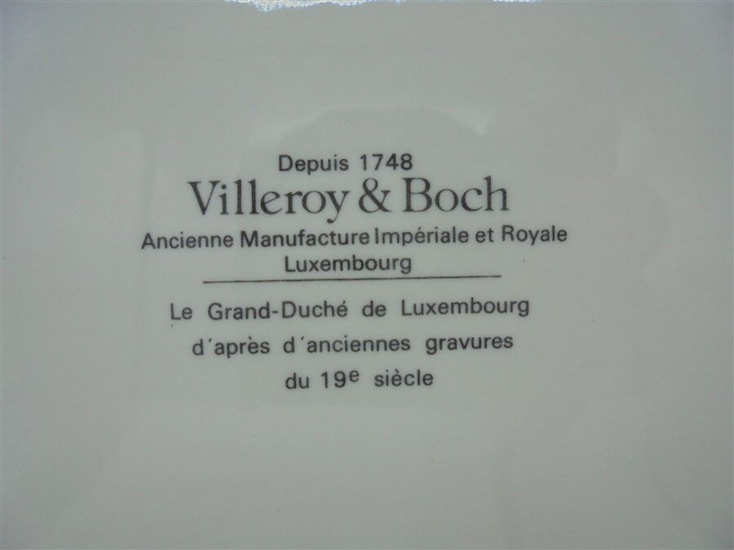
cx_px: 367
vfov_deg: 53.1
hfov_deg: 67.3
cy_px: 275
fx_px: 551
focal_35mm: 26
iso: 100
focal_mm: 4.6
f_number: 3.5
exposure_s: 1/160
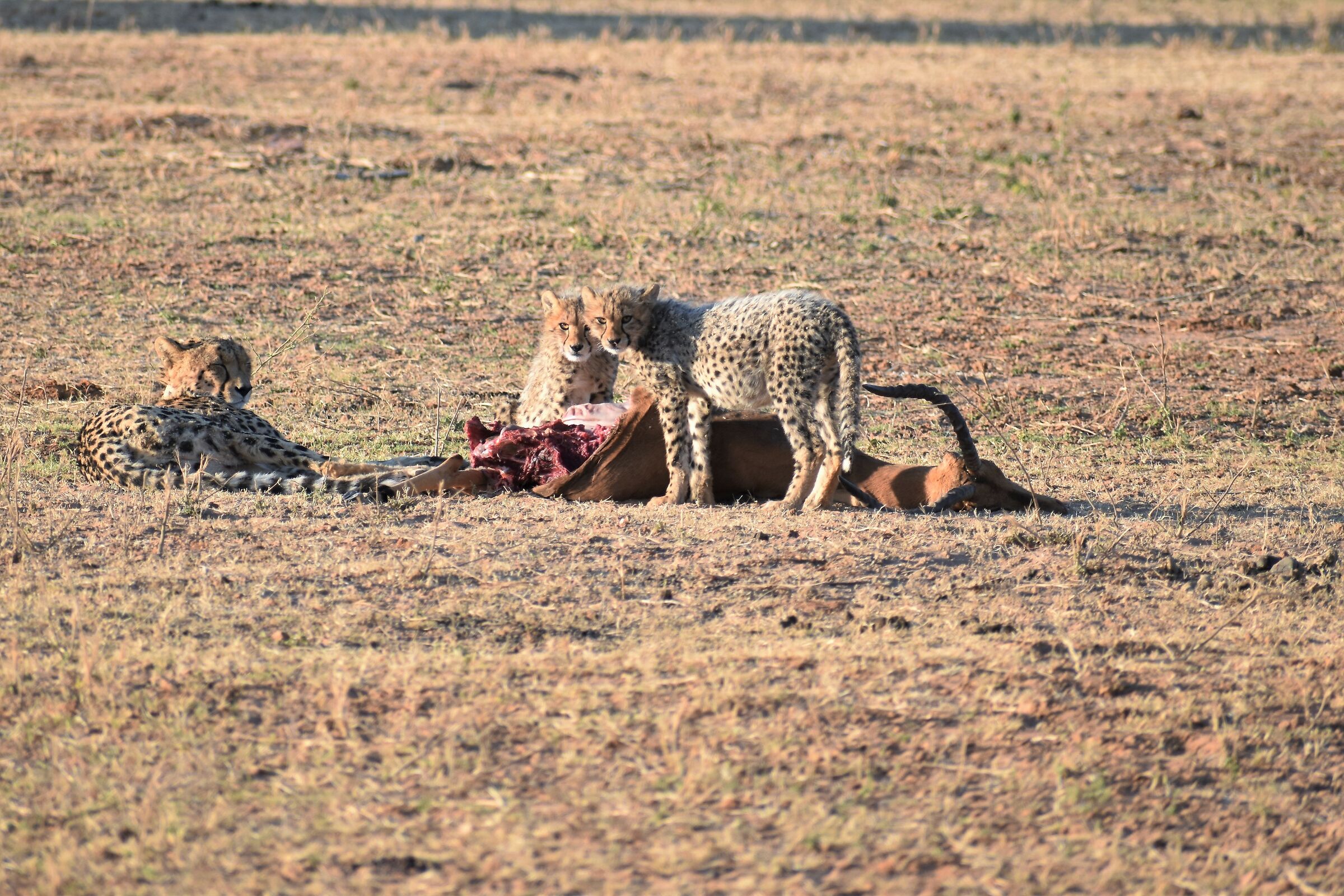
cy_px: 448
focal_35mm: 450
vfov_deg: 3.1
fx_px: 16799
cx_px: 672
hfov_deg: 4.6
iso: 320
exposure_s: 1/400
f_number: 6.3
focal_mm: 300
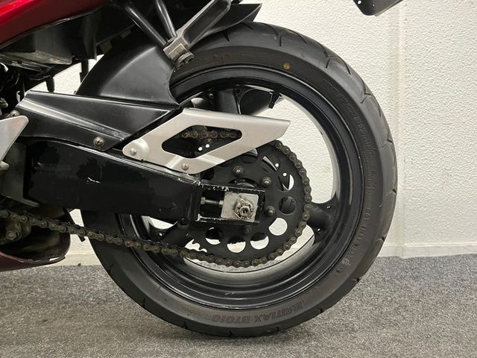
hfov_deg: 67.3
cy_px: 179
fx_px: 358
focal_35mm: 26
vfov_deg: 53.1
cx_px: 238
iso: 320
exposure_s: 1/50
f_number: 1.6
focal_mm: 5.1
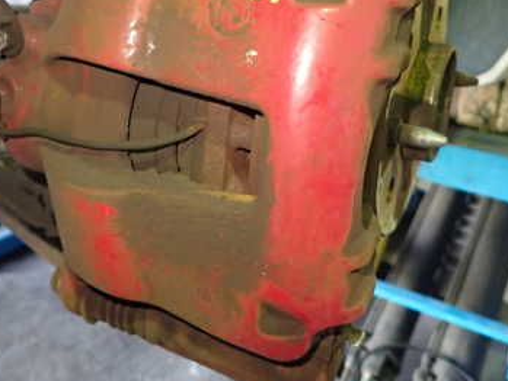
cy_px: 103
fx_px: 631
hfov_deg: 43.4
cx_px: 182
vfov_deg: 33.1
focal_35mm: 43
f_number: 2
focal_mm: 4.5
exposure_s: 1/30
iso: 500
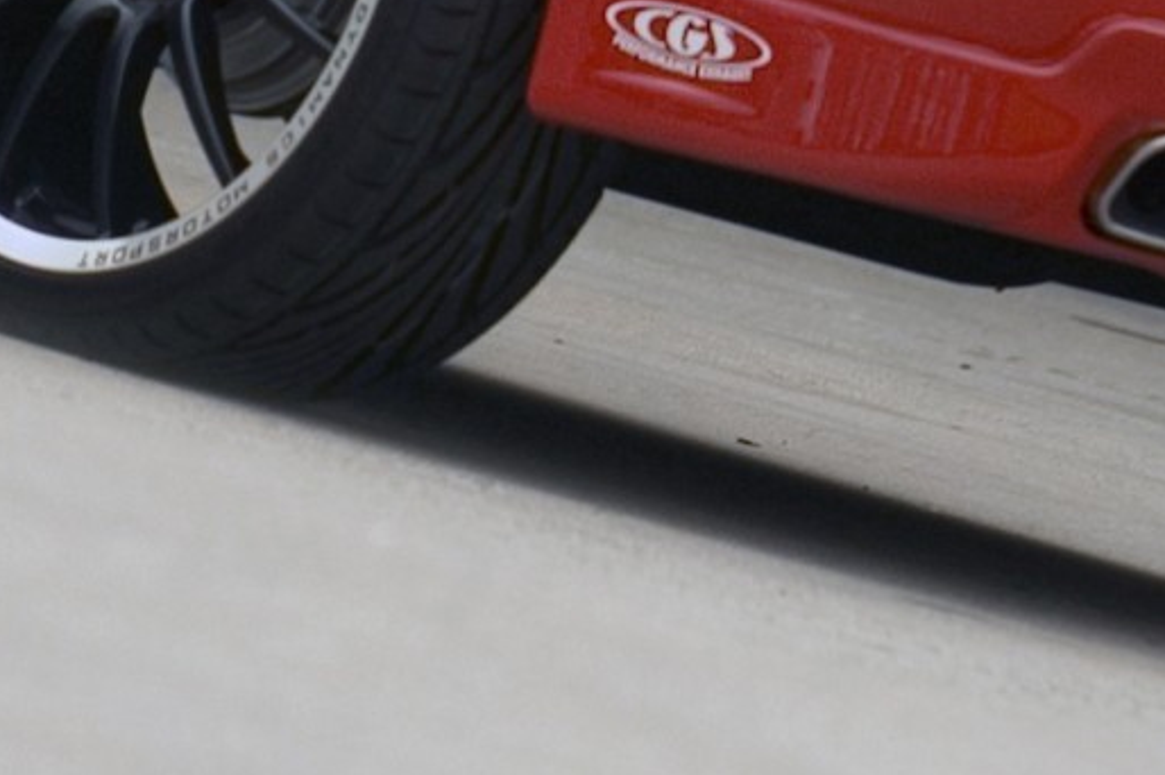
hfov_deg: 2.4
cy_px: -722
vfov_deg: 1.6
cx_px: 32
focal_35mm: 875
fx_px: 28297
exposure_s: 1/50
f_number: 5
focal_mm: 120
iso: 200
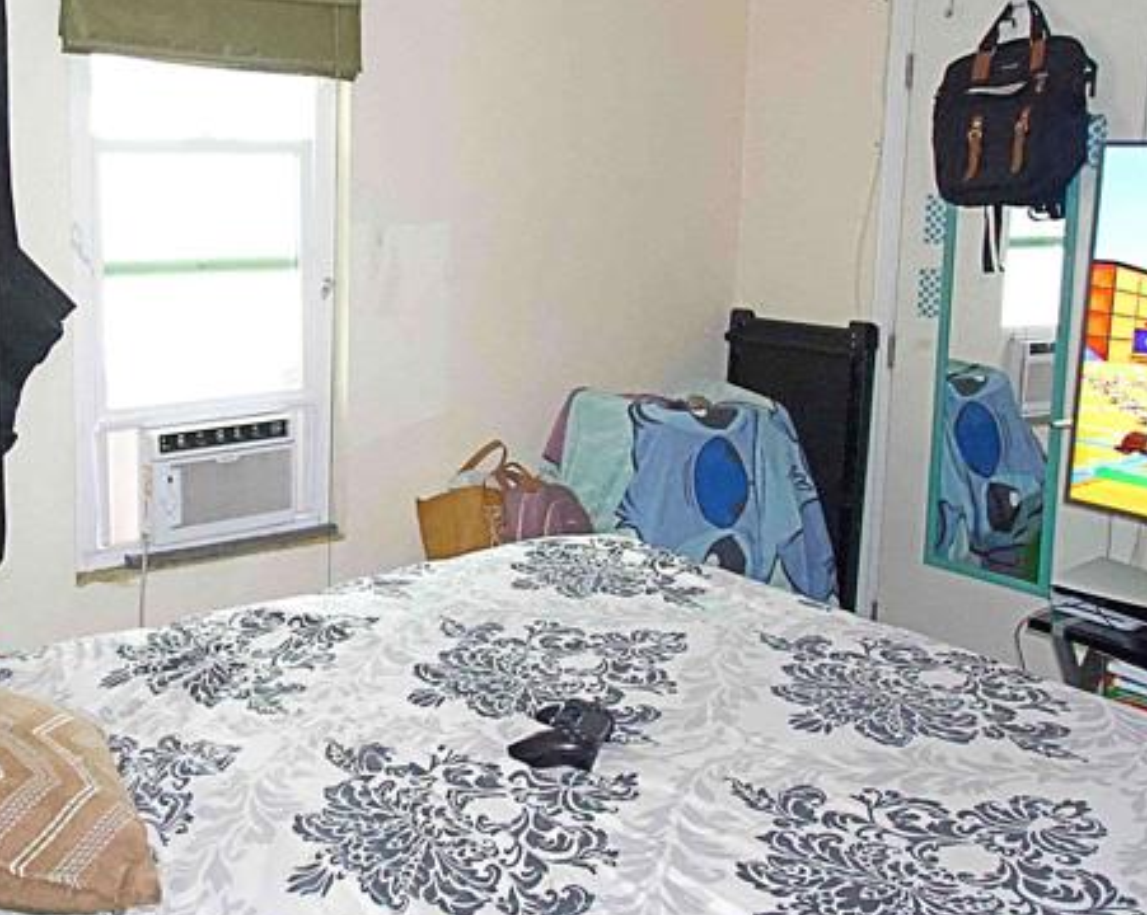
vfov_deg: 45.1
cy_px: 314
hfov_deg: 53.4
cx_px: 298
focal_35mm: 32
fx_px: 1085
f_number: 7.1
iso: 6400
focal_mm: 10
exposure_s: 1/200
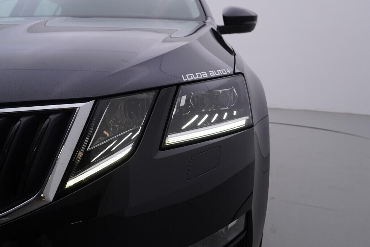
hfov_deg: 53.1
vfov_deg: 36.9
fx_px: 370
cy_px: 124
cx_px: 185
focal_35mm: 36
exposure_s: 1/100
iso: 125
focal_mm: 24
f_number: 4.5
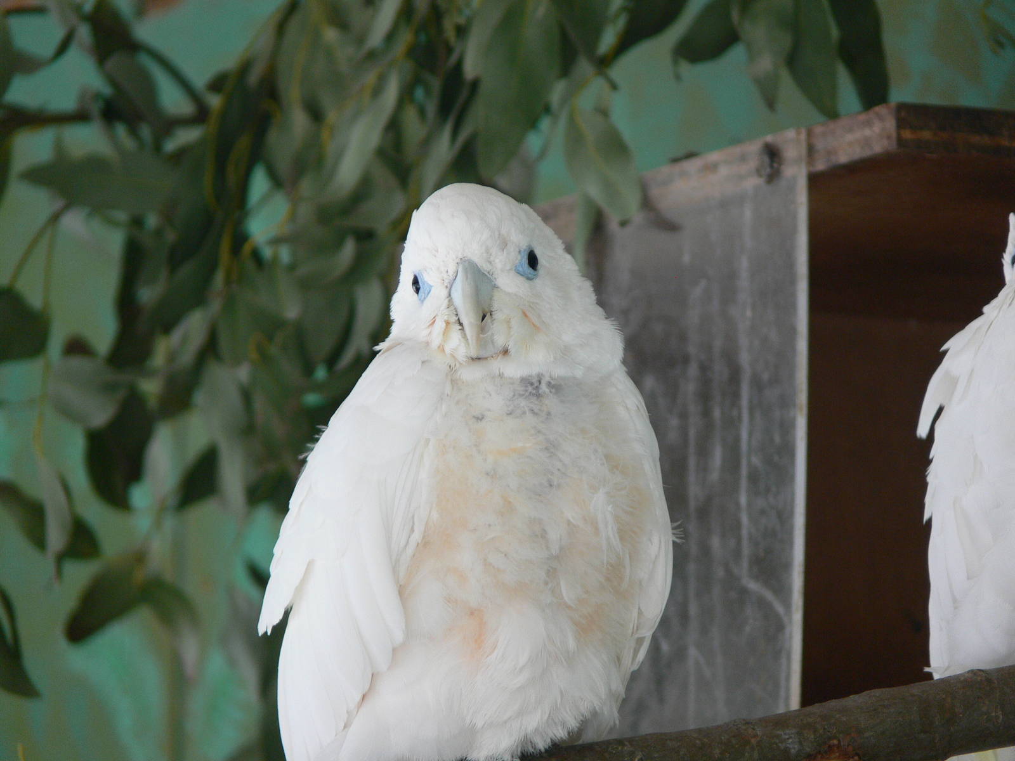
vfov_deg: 3.5
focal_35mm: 420
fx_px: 12315
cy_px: 380
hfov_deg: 4.7
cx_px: 508
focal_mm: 88.8
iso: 125
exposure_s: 1/30
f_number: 3.7
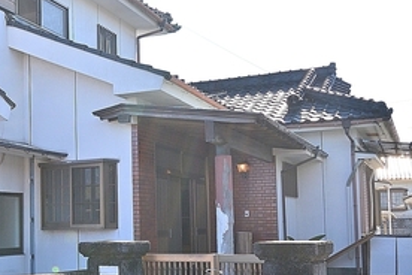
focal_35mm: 57
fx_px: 652
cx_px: 90
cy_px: 187
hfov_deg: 34.1
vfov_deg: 23.7
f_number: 9
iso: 200
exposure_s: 1/640
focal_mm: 14
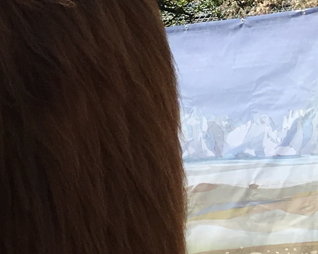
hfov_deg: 10.3
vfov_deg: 9.8
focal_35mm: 158
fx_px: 1487
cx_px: -483
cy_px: 107
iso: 25
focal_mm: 4.15
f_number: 2.2
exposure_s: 1/1183
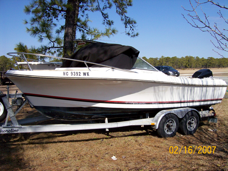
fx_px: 237
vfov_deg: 39.7
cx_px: 114
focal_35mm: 36
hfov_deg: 51.4
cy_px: 86
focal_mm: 6
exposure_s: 1/848
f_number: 4.8
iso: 80
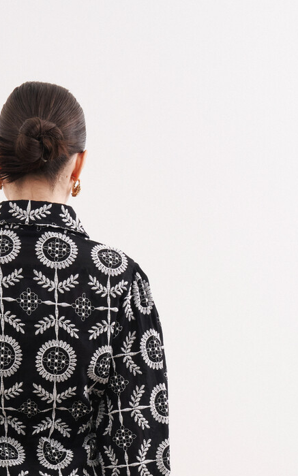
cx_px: 39
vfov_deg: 13.8
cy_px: 575
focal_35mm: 147
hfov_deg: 8.9
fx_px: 1910
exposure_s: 1/160
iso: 400
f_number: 11
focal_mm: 56
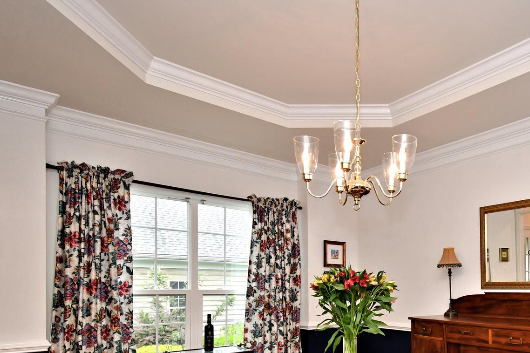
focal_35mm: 27
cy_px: 284
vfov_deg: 45.4
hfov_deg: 63.7
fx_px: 397
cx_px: 393
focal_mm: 10
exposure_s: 1/125
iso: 1250
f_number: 5
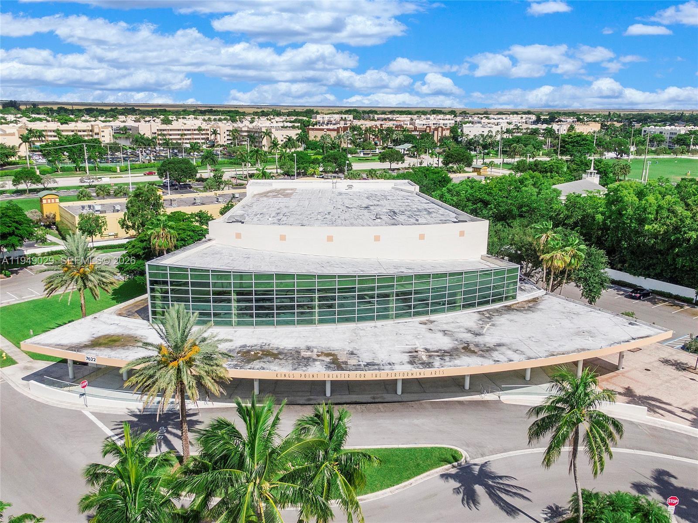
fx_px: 625
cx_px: 349
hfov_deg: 58.4
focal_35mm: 31
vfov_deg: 45.4
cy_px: 262
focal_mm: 5.33
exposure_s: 1/2500
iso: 110
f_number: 3.1
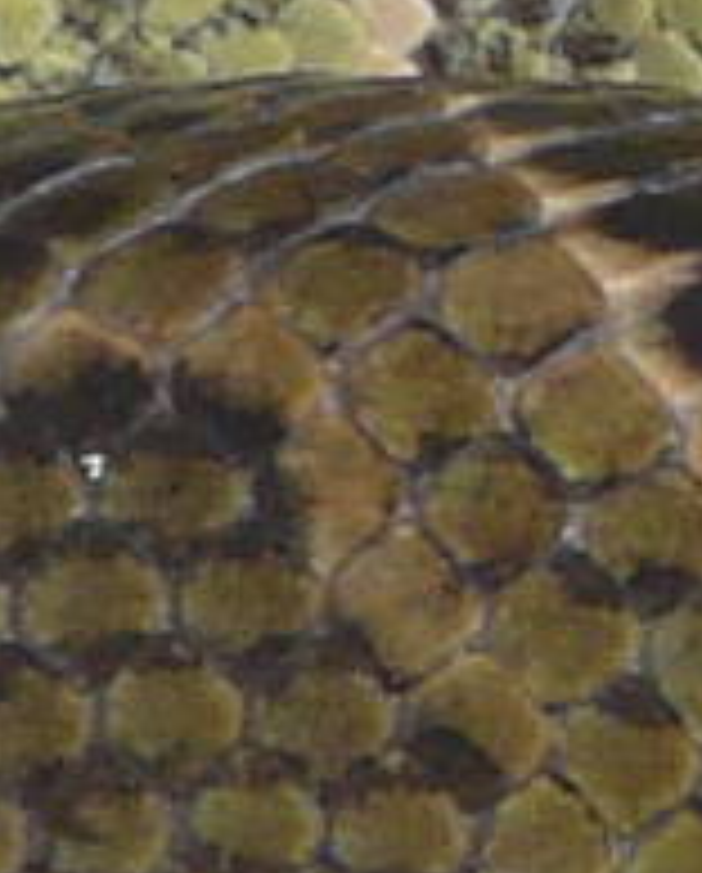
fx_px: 36193
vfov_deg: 1.4
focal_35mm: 1398
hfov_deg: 1.1
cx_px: 2223
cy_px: -126
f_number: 3.6
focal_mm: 18
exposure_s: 1/100
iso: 100
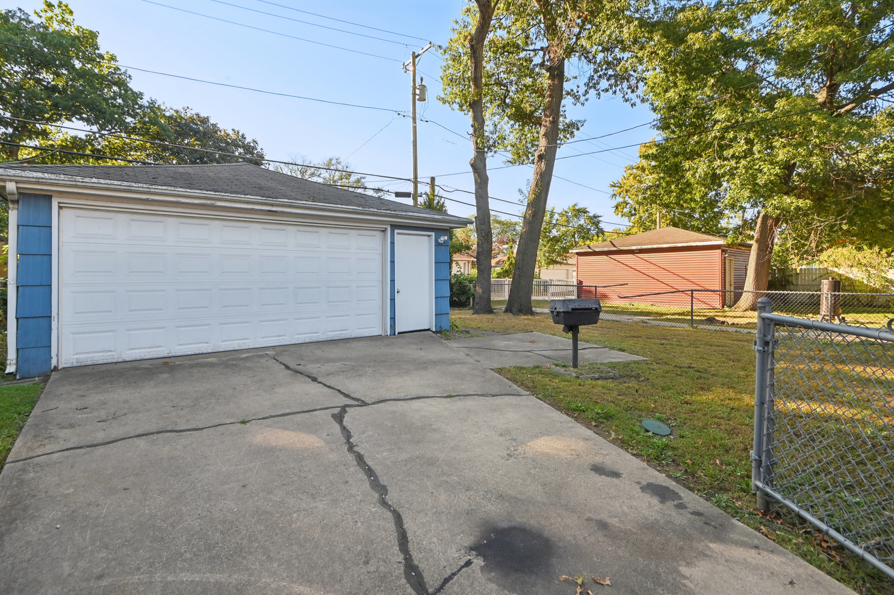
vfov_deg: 73.7
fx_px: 397
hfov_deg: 96.8
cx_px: 447
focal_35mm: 16
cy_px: 298
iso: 400
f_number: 13
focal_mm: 16
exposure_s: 1/80
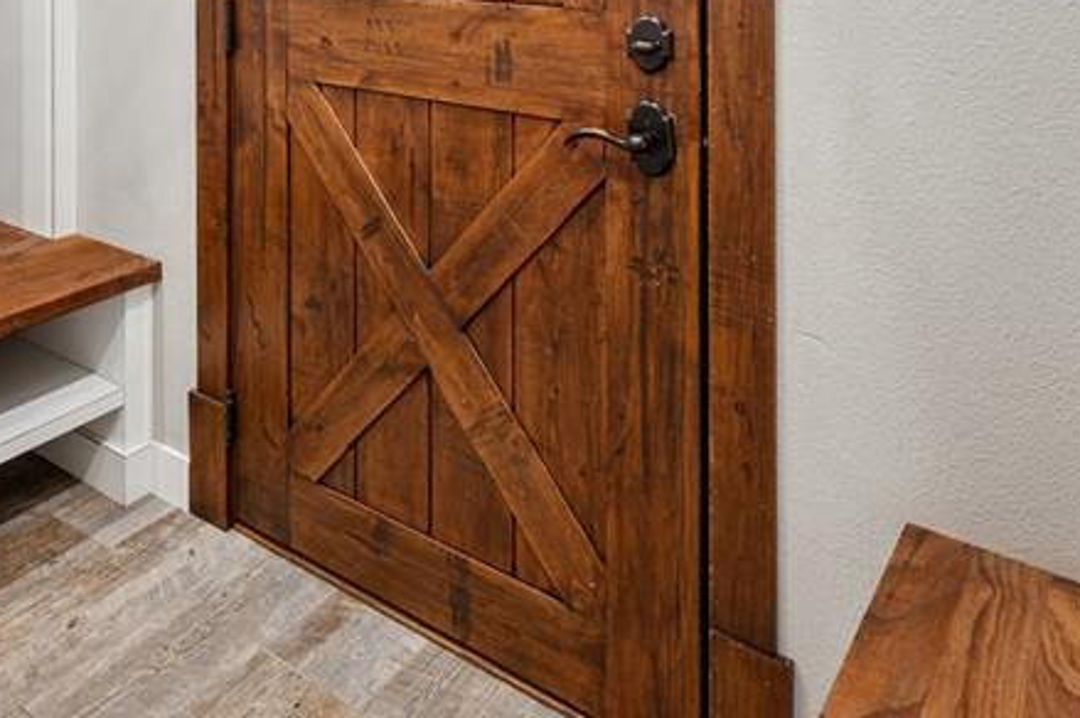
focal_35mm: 35
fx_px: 1049
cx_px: 207
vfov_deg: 32.6
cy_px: -96
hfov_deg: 50.9
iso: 100
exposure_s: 3
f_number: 11
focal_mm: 15
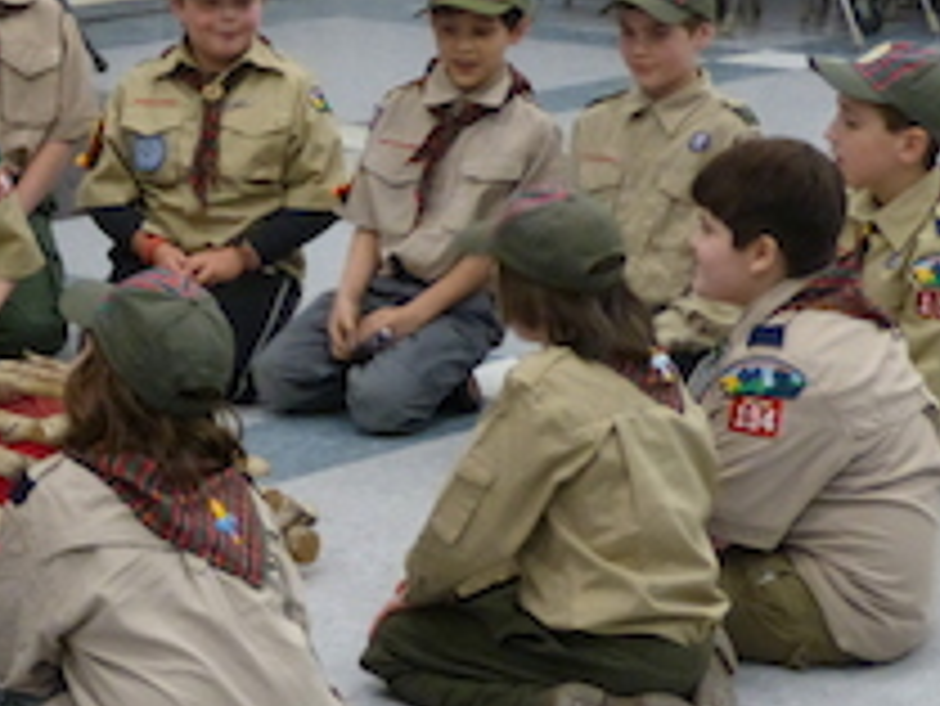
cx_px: 29
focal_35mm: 138
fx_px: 3750
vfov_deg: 10.7
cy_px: 193
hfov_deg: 14.1
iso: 400
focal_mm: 9.8
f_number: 2.8
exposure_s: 1/15
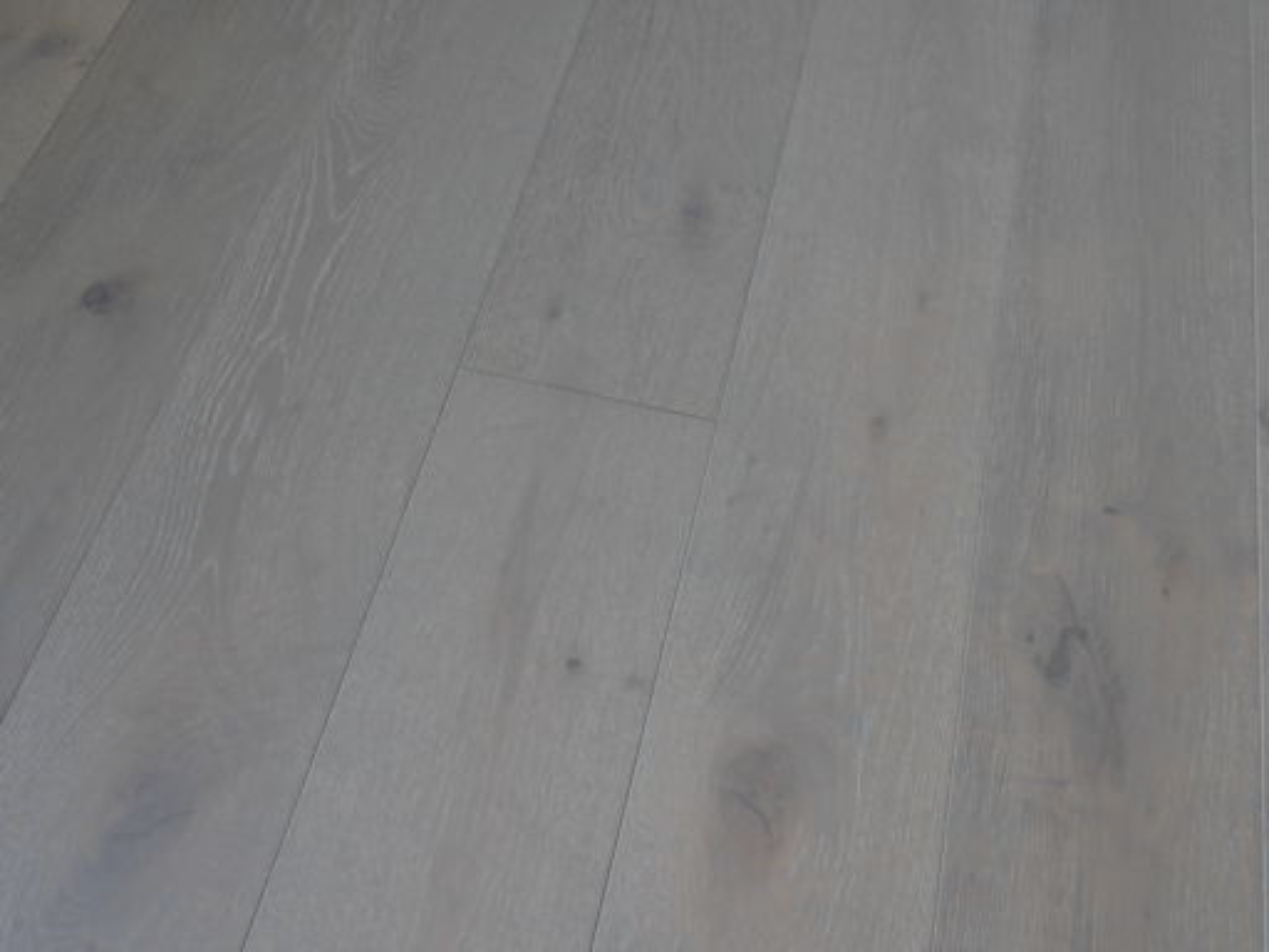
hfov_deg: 46.8
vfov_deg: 36.0
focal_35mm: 40
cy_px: 476
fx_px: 1466
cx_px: 634
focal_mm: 20
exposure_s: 1/60
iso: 400
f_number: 4.4
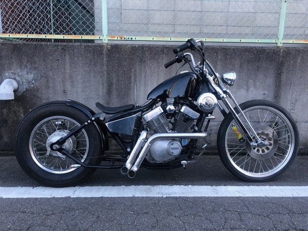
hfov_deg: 63.4
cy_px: 116
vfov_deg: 49.7
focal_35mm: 28
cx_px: 154
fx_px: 249
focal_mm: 4
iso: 25
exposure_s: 1/120
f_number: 1.8
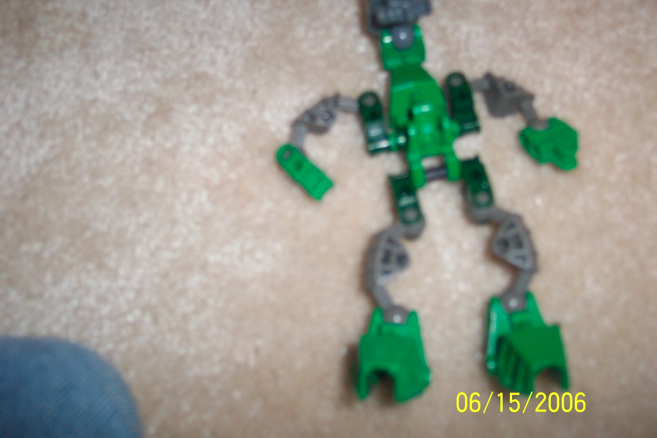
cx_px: 328
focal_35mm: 38
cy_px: 219
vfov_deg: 35.1
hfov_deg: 50.7
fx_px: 693
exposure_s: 1/30
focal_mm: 8
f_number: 2.8
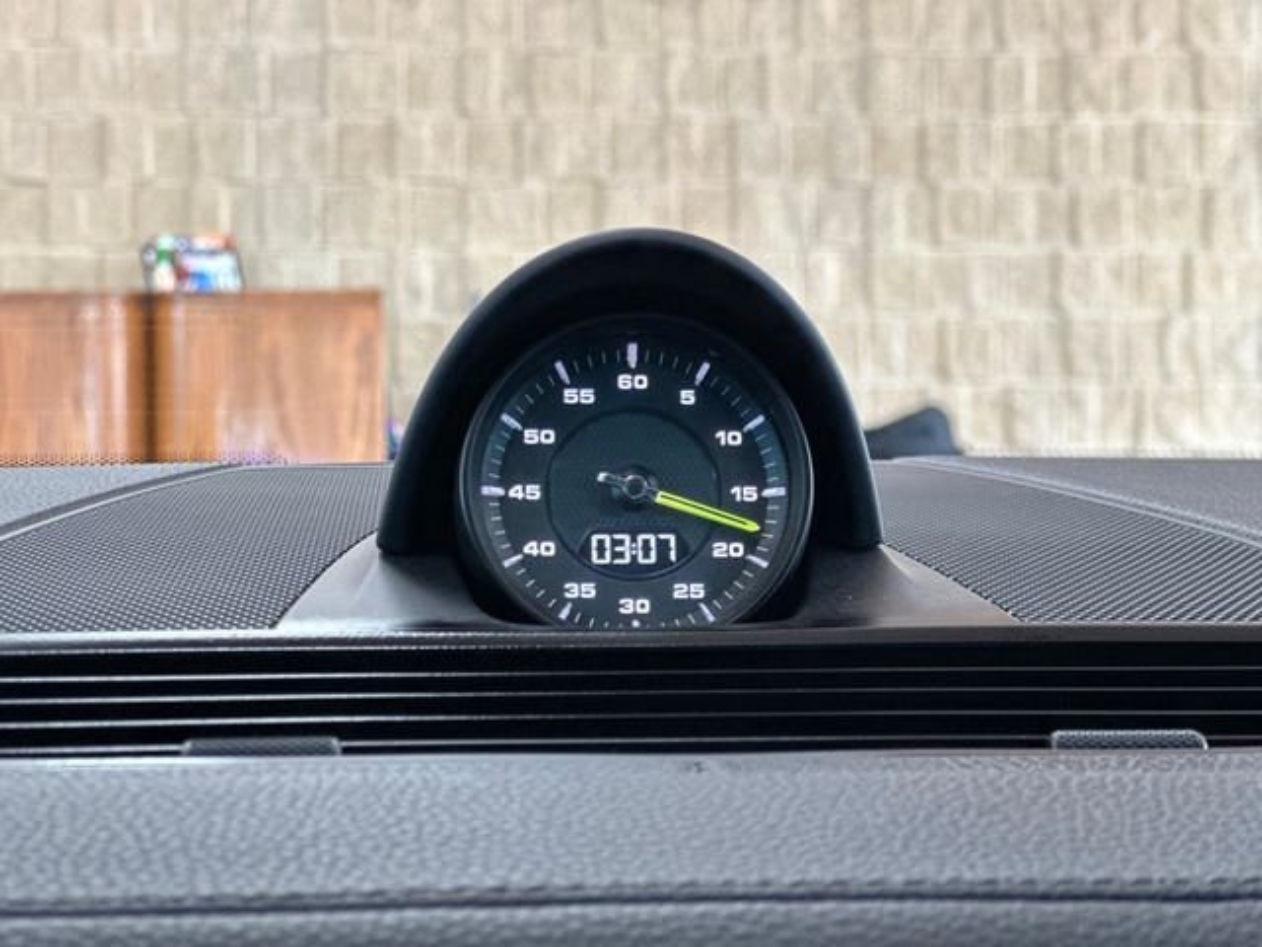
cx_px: 631
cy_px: 474
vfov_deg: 19.1
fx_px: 2807
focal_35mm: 77
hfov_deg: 25.3
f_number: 2.8
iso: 160
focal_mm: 9
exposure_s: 1/40
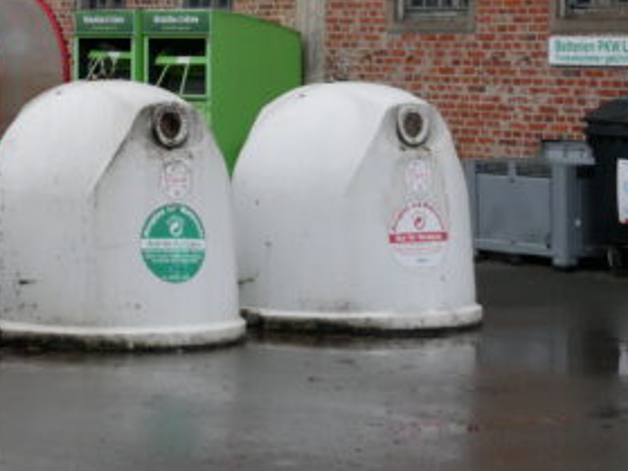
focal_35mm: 119
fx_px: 2158
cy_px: -124
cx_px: 81
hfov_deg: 16.4
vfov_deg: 12.1
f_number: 4.2
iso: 320
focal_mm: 22
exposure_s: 1/60
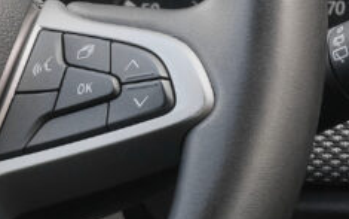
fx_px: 2873
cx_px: -359
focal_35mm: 302
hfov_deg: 6.7
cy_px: 78
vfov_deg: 4.4
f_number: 9
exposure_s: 1/80
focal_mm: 45
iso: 2000
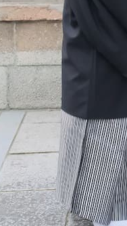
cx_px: 186
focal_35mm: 149
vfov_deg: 13.9
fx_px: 892
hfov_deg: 8.0
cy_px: -56
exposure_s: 1/125
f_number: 5.6
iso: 1600
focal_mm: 22.3
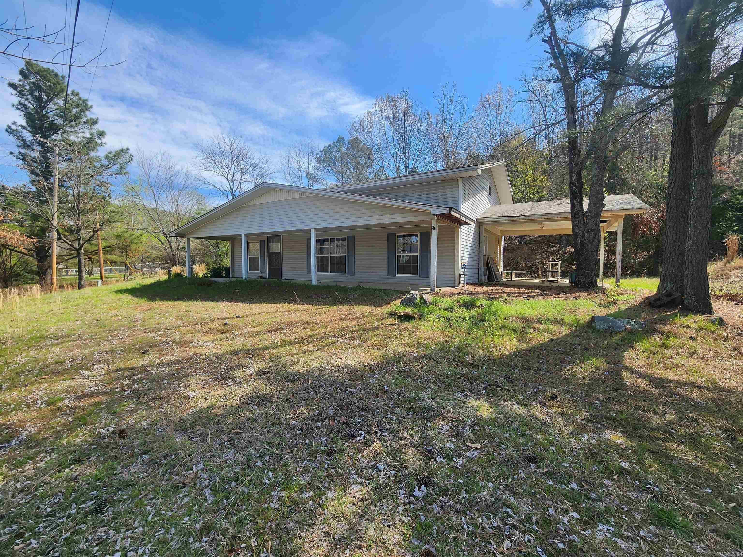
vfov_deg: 89.9
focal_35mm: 13
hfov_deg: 106.2
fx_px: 279
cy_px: 278
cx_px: 372
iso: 50
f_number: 2.2
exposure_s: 1/942
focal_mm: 2.2
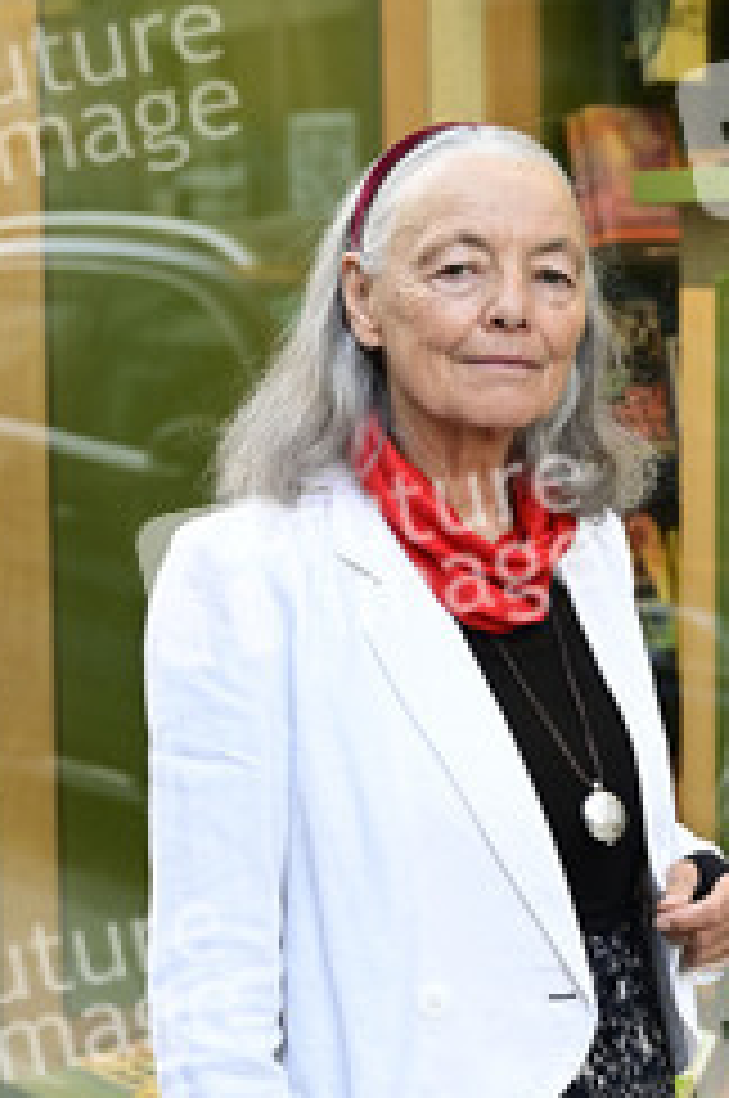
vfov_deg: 24.6
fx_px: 2498
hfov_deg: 16.6
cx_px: 500
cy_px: 788
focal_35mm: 82
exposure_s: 1/400
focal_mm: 50
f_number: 4
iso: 1600
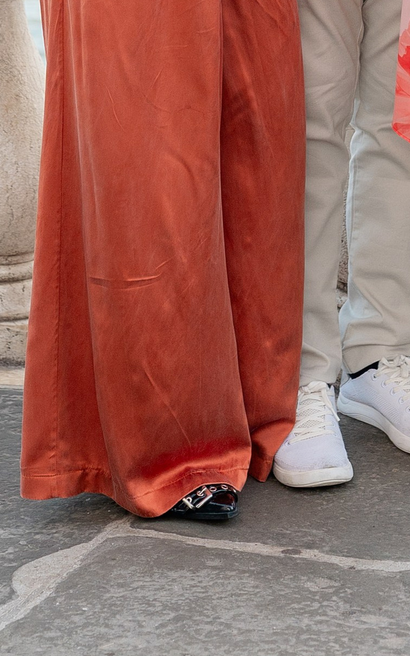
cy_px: -416
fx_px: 3093
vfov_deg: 11.5
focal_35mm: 173
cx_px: 296
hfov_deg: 7.6
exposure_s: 1/400
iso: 250
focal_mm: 50
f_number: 3.5
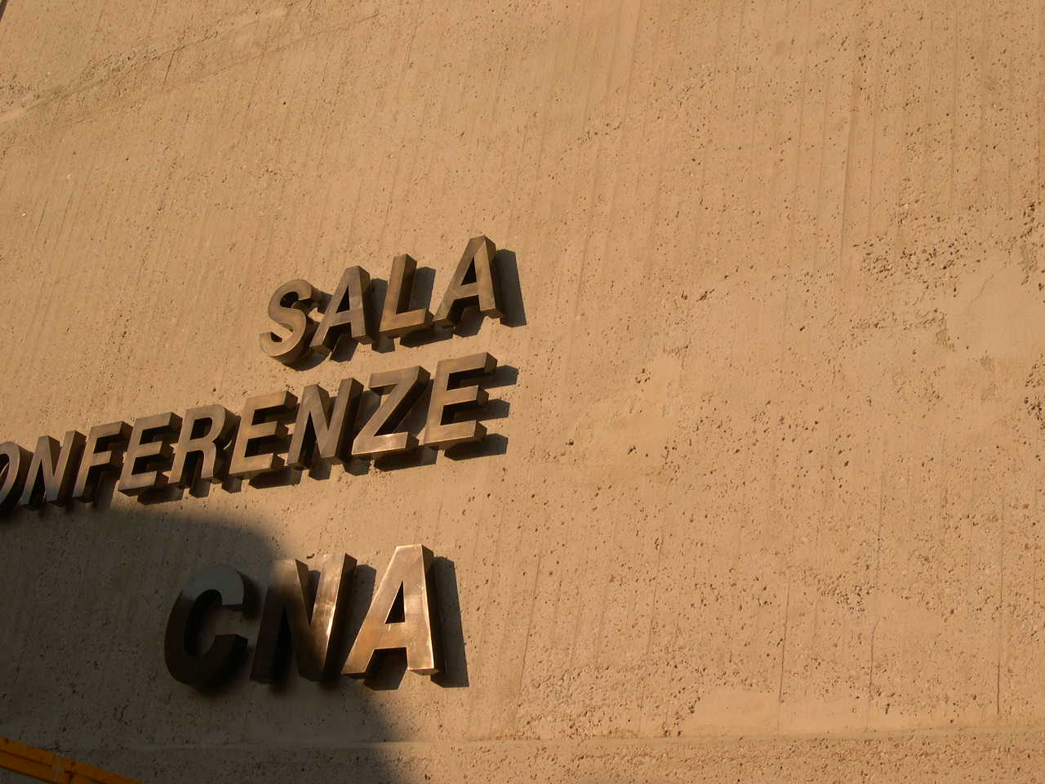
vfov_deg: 28.0
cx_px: 522
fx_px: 1570
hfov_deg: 36.8
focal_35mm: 52
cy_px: 392
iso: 100
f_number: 8.8
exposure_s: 1/357
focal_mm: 11.1
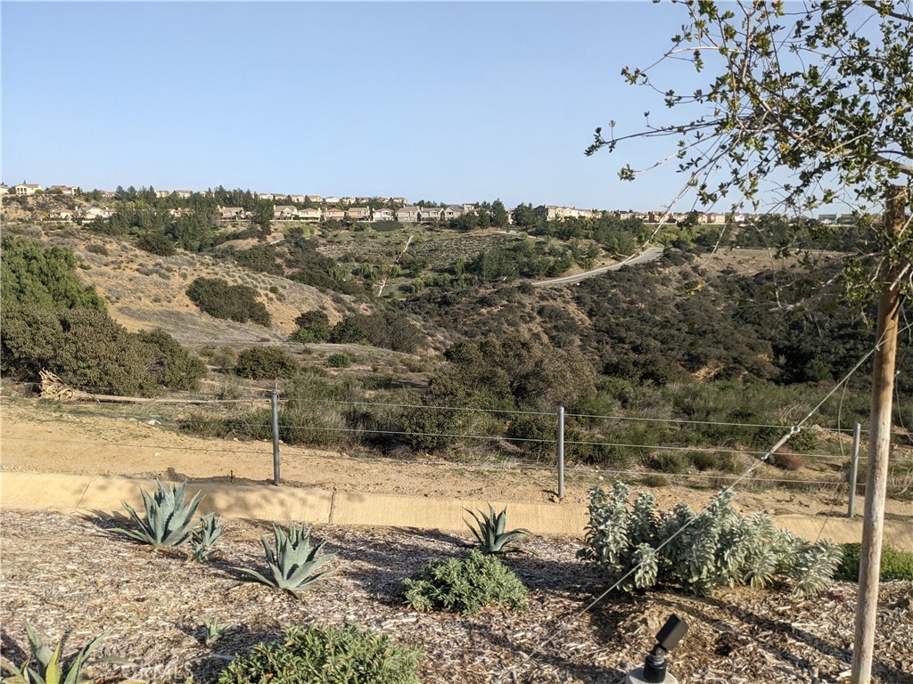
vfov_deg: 51.4
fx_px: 712
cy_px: 342
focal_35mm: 27
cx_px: 456
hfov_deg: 65.3
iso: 65
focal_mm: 4.38
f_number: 1.73
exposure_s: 1/2347
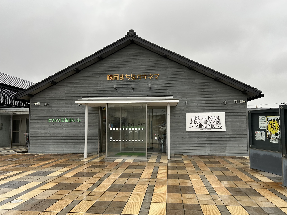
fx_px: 216
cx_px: 144
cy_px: 108
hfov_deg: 67.3
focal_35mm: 26
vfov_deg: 53.1
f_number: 1.5
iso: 50
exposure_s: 1/311
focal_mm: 5.7
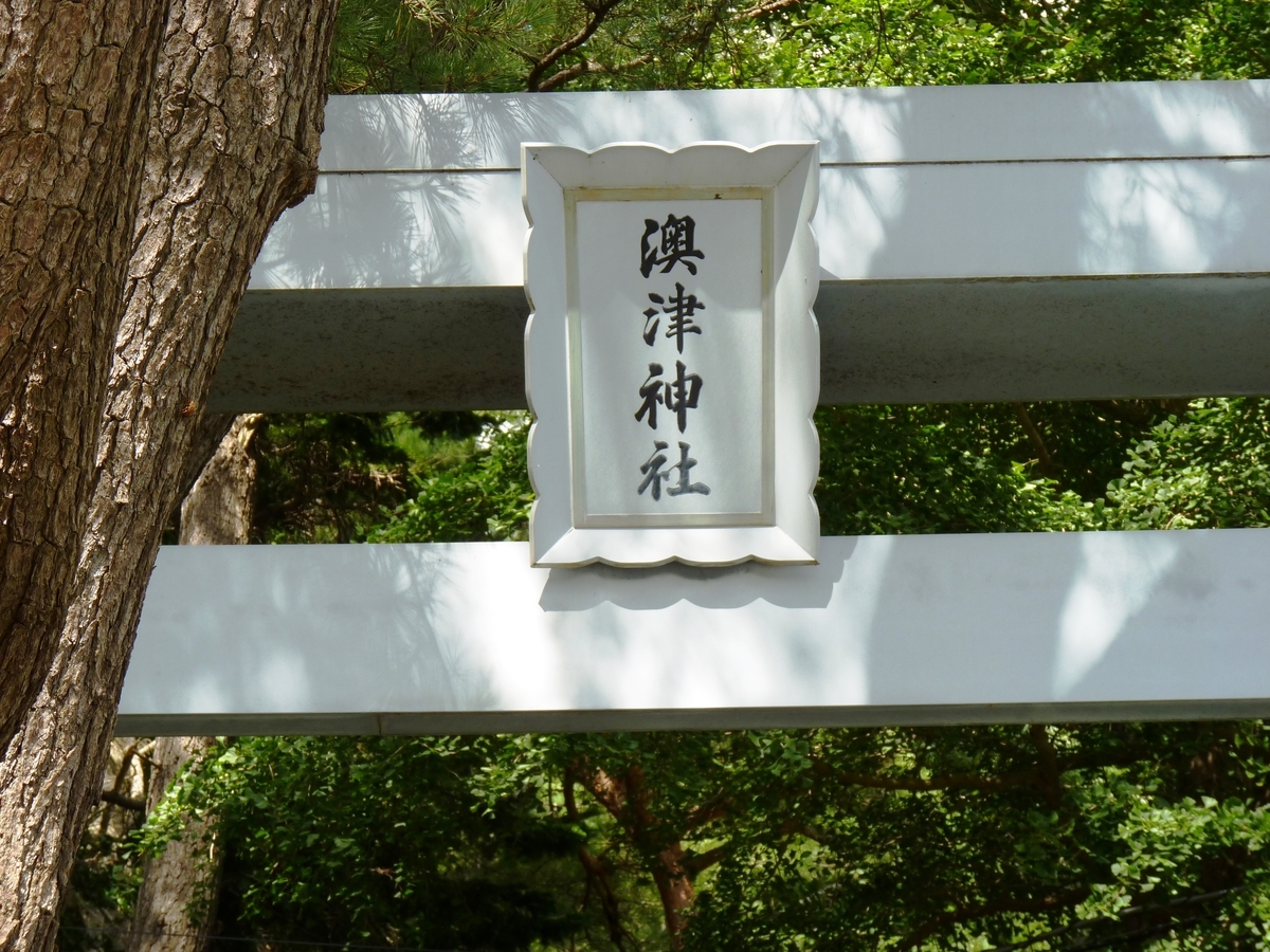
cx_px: 635
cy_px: 476
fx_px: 4293
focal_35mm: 117
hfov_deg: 16.8
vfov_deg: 12.7
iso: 80
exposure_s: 1/200
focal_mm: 20.8
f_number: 4
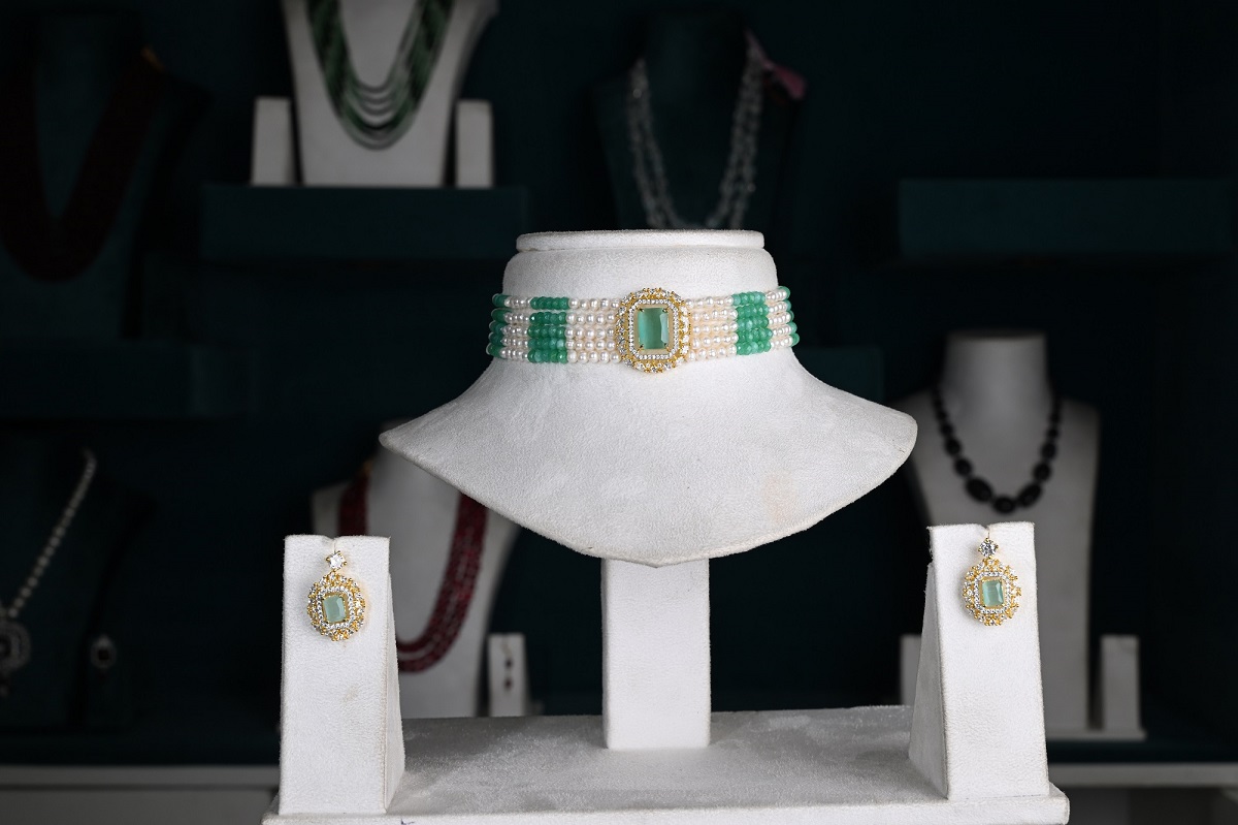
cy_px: 412
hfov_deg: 41.1
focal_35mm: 48
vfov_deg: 28.1
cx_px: 619
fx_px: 1650
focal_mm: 48
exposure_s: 1/60
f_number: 10
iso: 320
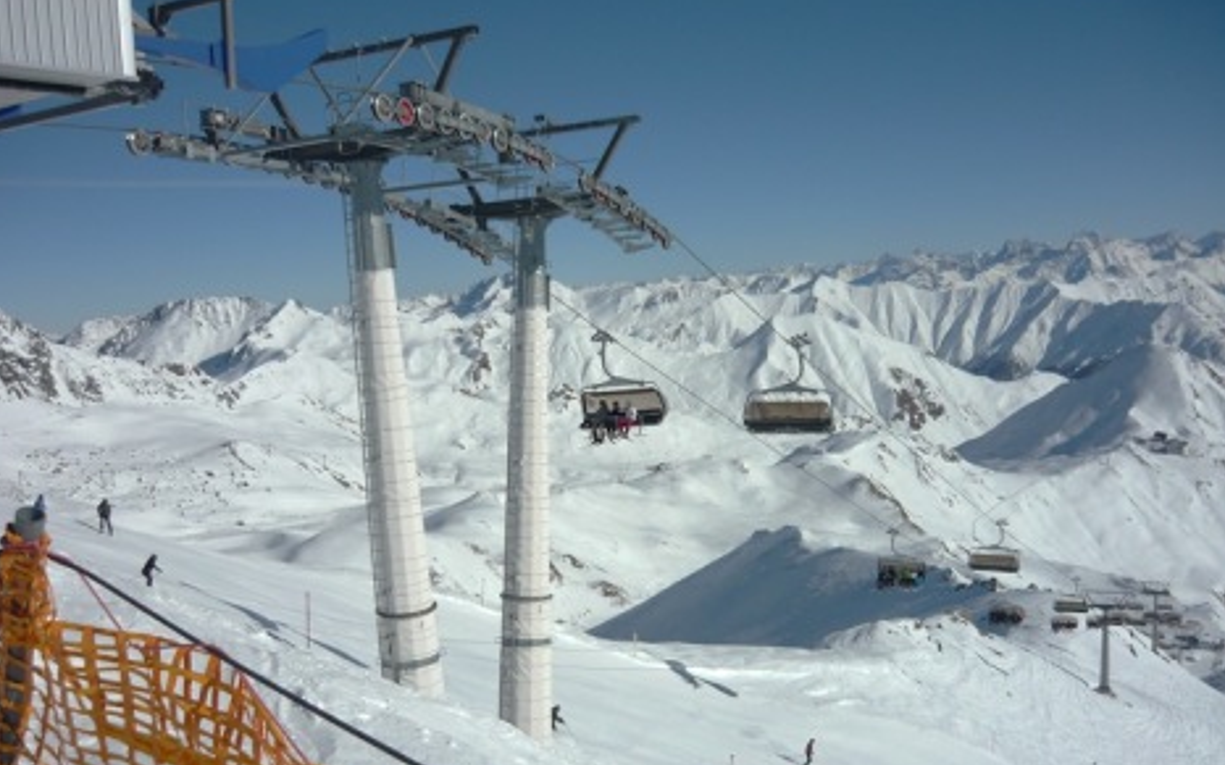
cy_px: 439
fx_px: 1202
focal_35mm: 36
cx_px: 618
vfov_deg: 35.2
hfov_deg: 54.0
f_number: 8
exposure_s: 1/500
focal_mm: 5.5
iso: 100
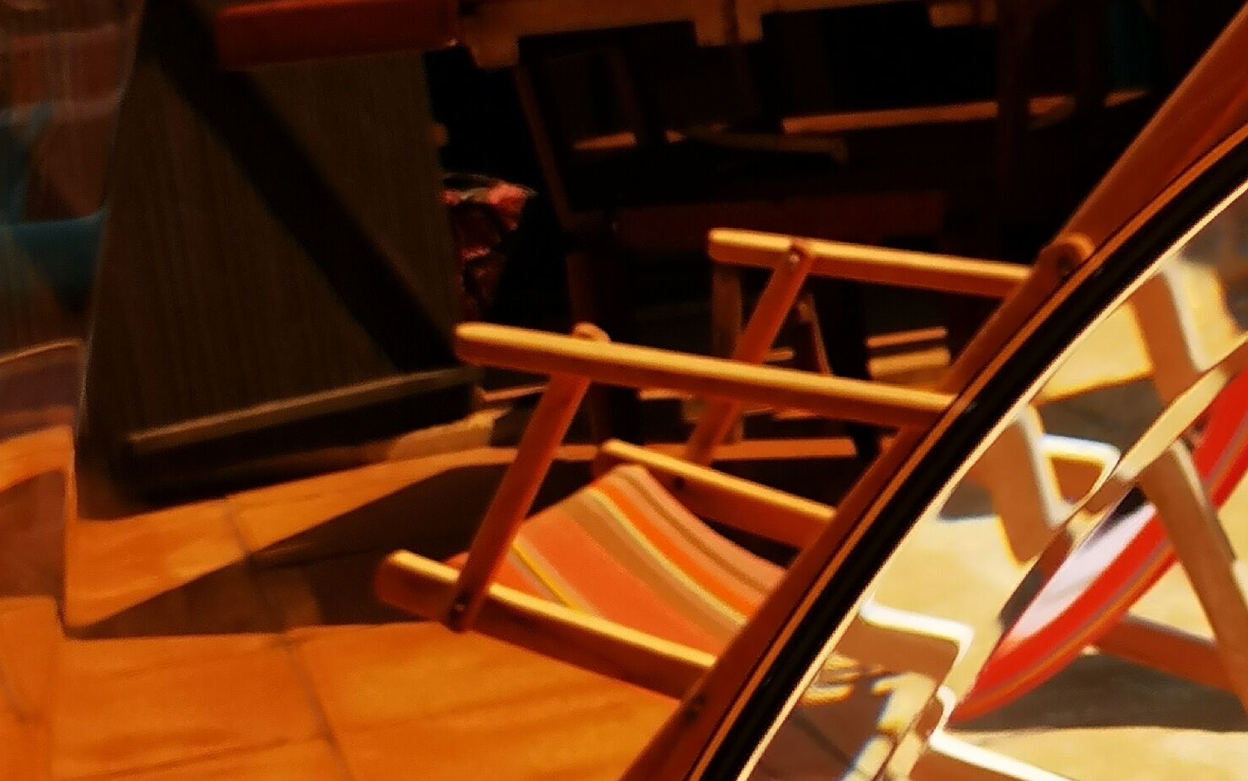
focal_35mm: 99
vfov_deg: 13.2
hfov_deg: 20.9
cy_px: 368
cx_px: 849
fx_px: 3368
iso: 50
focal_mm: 5.58
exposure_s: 1/1473
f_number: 1.8
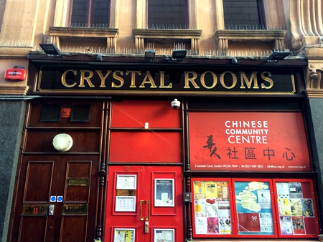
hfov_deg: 61.6
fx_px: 271
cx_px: 162
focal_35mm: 29
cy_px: 121
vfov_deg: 48.3
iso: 40
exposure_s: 1/33
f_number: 2.2
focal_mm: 4.15
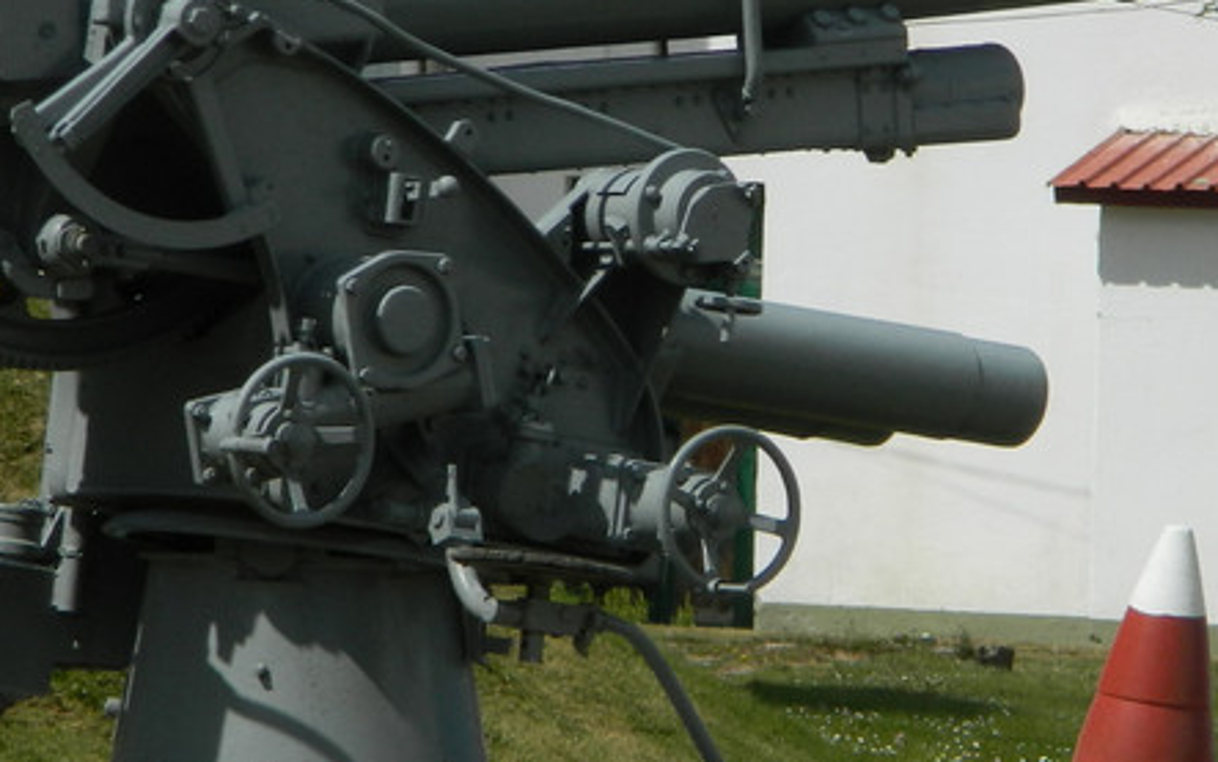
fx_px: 18724
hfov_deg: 3.7
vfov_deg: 2.3
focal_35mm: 564
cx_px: 735
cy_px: 429
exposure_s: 1/800
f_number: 5.4
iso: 80
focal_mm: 39.7
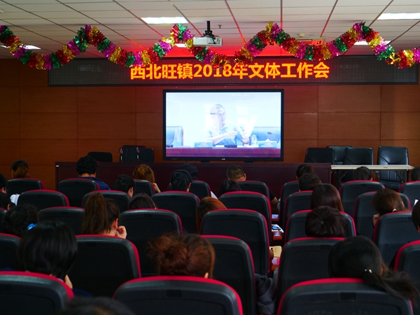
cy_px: 158
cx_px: 210
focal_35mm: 58
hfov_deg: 33.2
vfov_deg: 25.2
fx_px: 704
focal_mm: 29
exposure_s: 1/60
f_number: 3.7
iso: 800
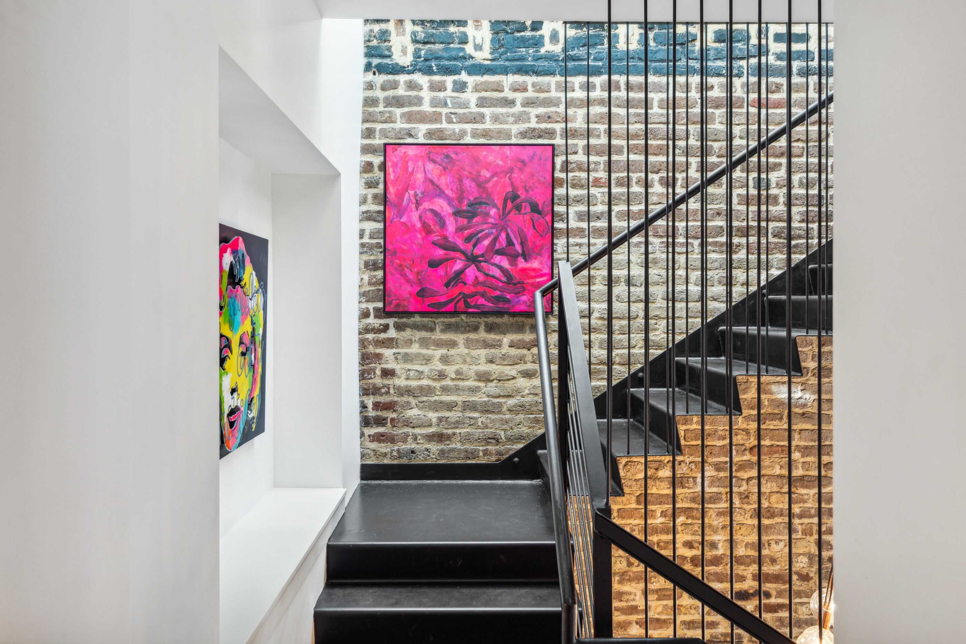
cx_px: 483
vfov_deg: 45.0
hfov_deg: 63.7
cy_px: 322
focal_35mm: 29
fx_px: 778
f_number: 8
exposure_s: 1/8
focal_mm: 29
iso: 400
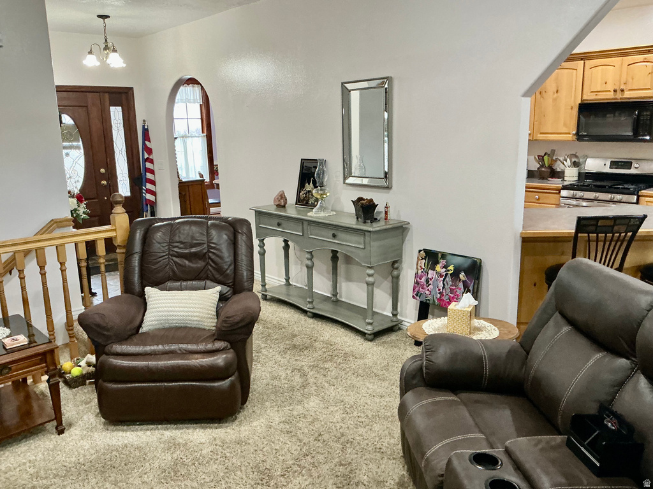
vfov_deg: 48.2
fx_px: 547
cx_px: 326
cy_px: 244
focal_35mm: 29
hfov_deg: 61.7
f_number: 1.8
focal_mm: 3
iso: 200
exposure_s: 1/60
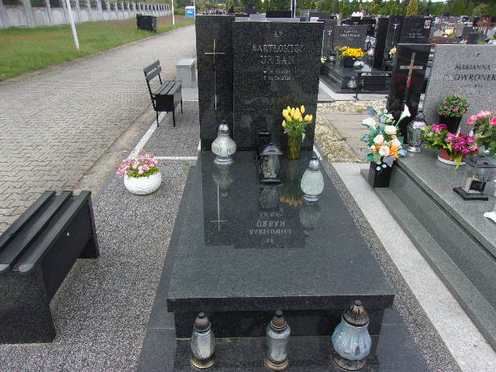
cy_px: 186
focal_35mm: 27
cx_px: 248
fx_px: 387
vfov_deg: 51.4
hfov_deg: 65.3
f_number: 3
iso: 80
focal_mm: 4.9
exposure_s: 1/320
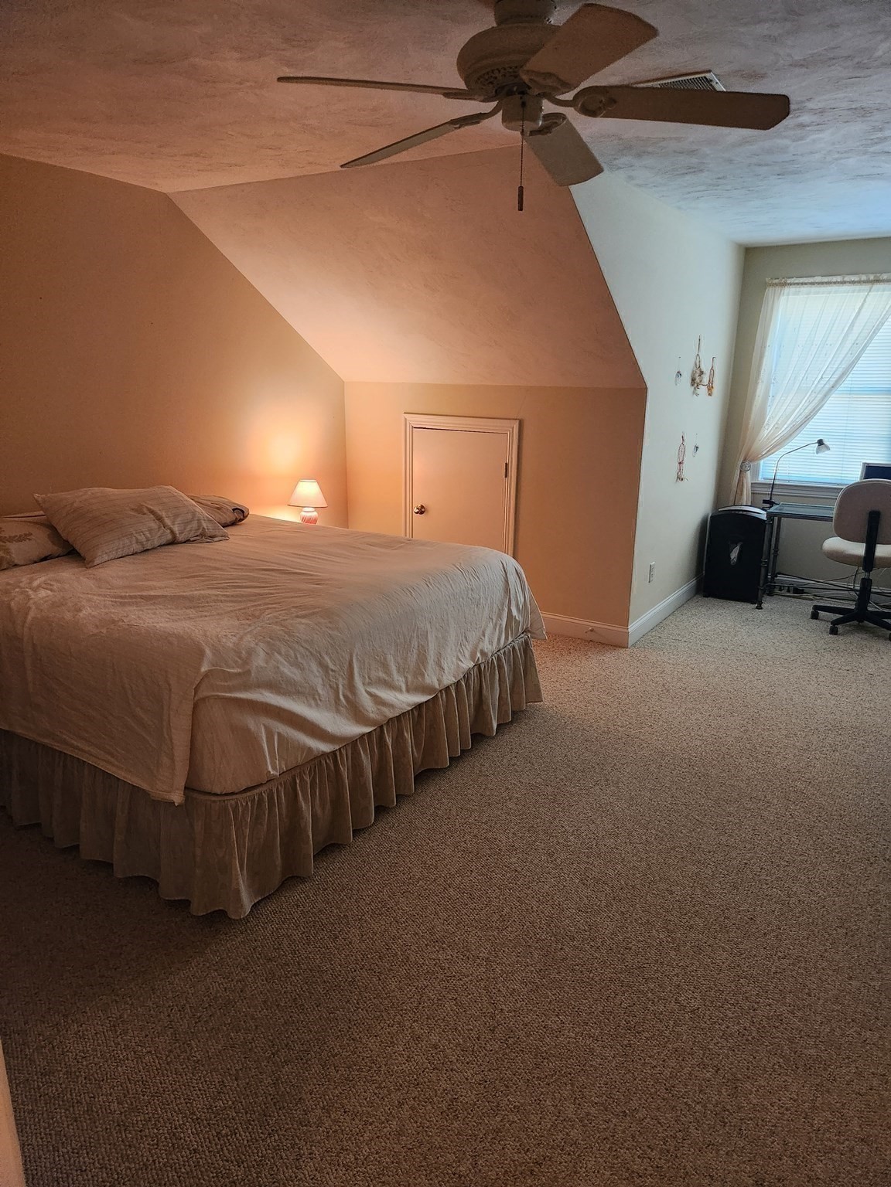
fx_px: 789
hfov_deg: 58.9
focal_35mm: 23
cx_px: 446
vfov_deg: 73.9
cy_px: 594
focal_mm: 5.4
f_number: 1.8
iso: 1000
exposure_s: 1/120
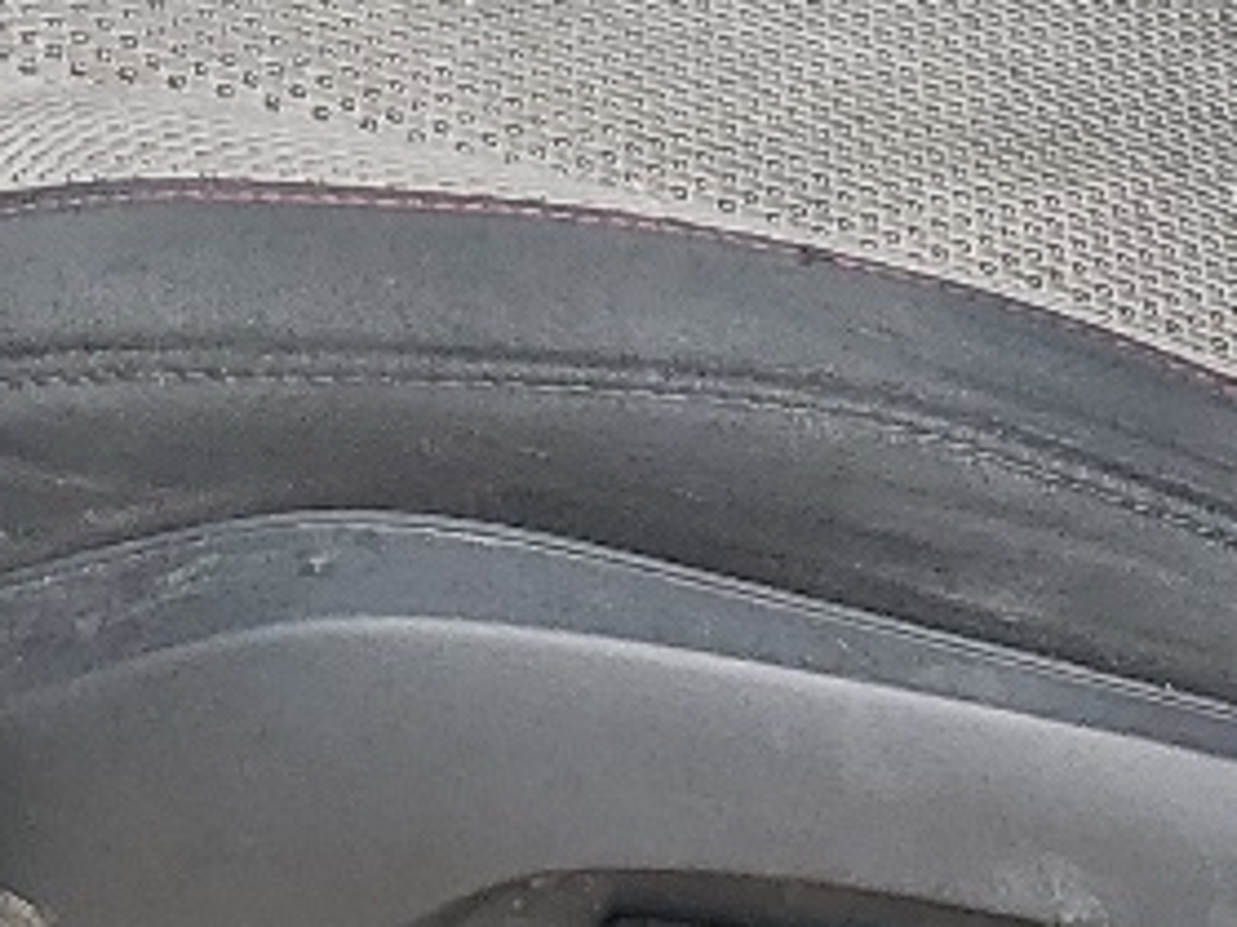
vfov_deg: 9.2
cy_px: -1064
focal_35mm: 149
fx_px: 5322
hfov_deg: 13.3
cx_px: 514
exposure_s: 1/455
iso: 50
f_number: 1.5
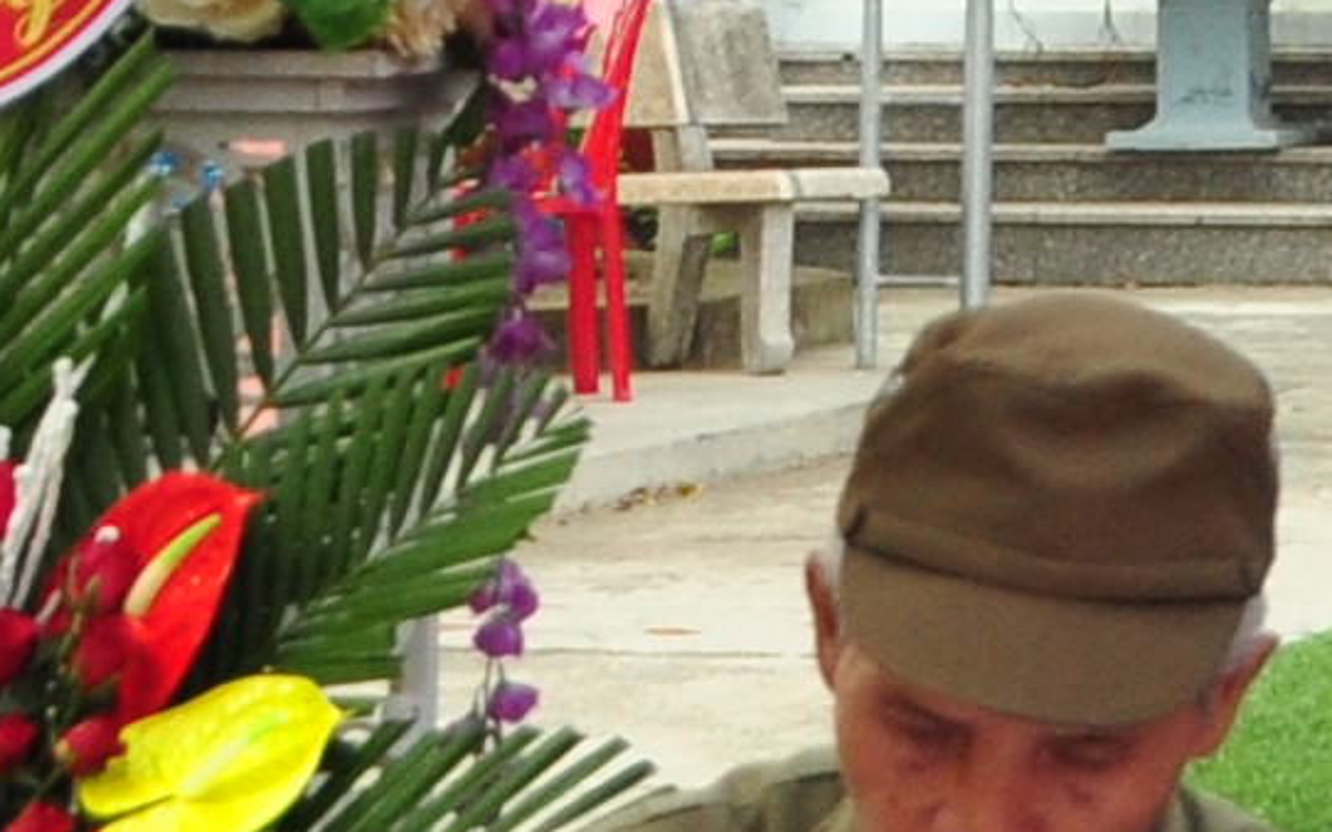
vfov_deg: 5.1
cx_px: 4621
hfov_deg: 7.0
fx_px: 9221
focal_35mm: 254
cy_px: -753
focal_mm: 21
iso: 400
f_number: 4.5
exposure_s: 1/30
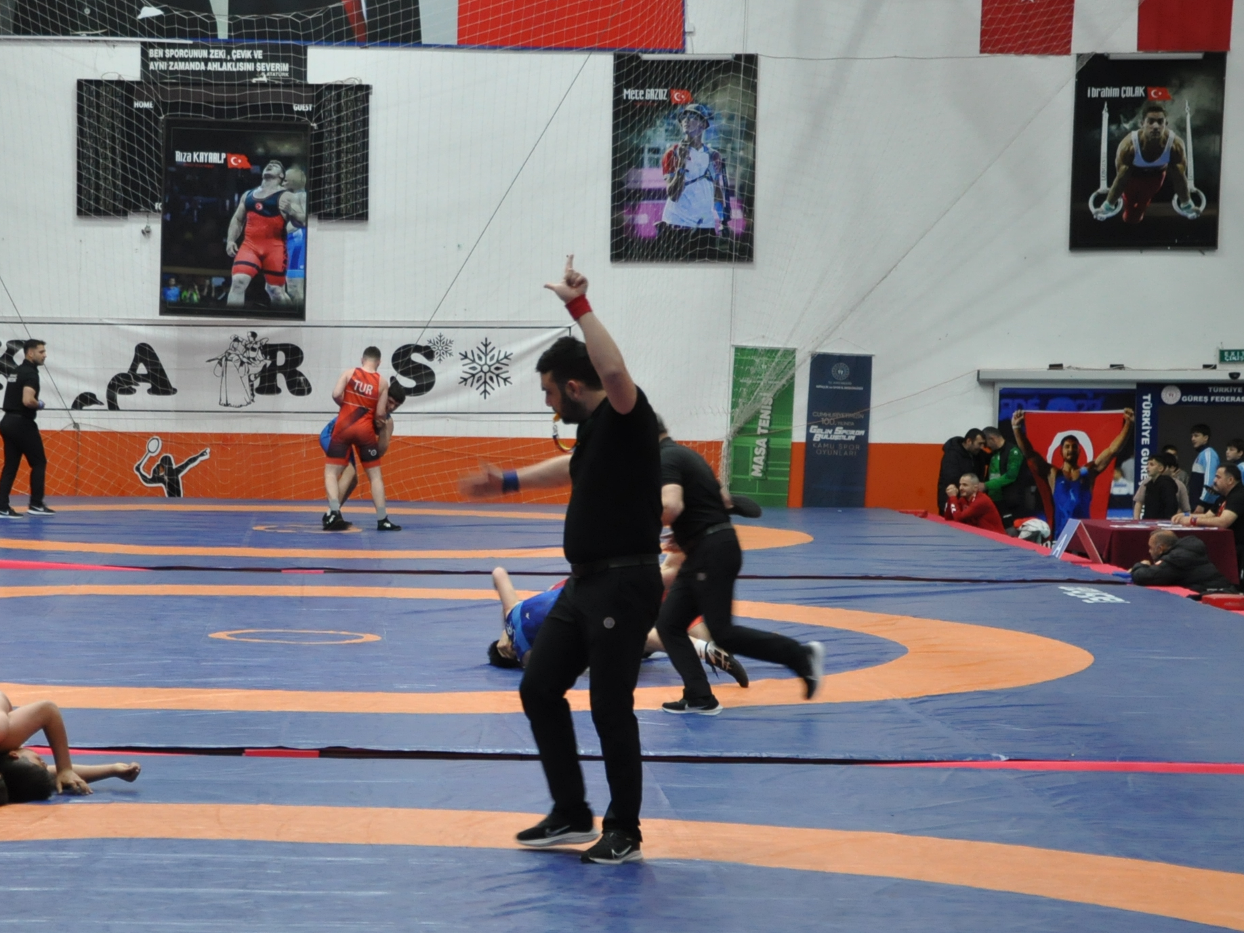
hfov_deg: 17.7
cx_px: 387
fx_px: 3989
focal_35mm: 111
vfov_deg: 13.3
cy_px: 581
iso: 1250
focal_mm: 44
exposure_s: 1/100
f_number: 5
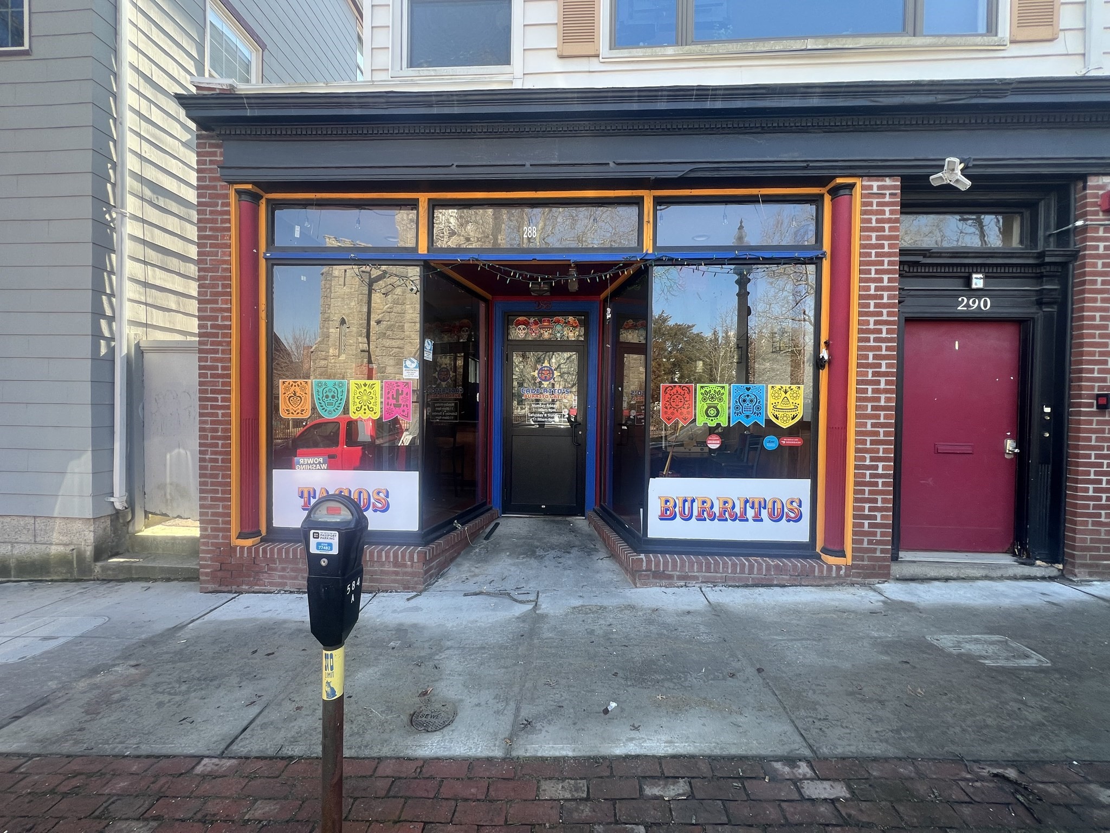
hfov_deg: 106.2
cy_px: 416
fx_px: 417
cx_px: 555
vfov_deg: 89.9
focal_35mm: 13
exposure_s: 1/99
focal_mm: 1.57
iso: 32
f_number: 1.8
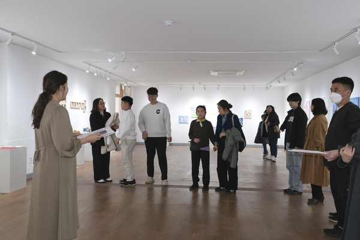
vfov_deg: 40.0
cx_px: 180
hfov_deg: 57.2
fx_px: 330
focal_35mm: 33
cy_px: 120
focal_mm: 22.3
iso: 250
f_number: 5.6
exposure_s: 1/40
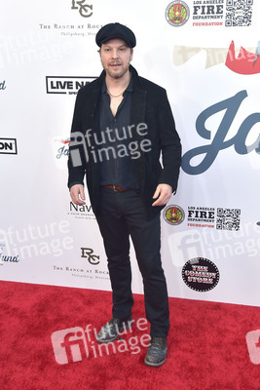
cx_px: 130
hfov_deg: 33.4
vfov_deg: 48.4
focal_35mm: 40
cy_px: 195
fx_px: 433
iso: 640
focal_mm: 40
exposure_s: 1/250
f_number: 6.3
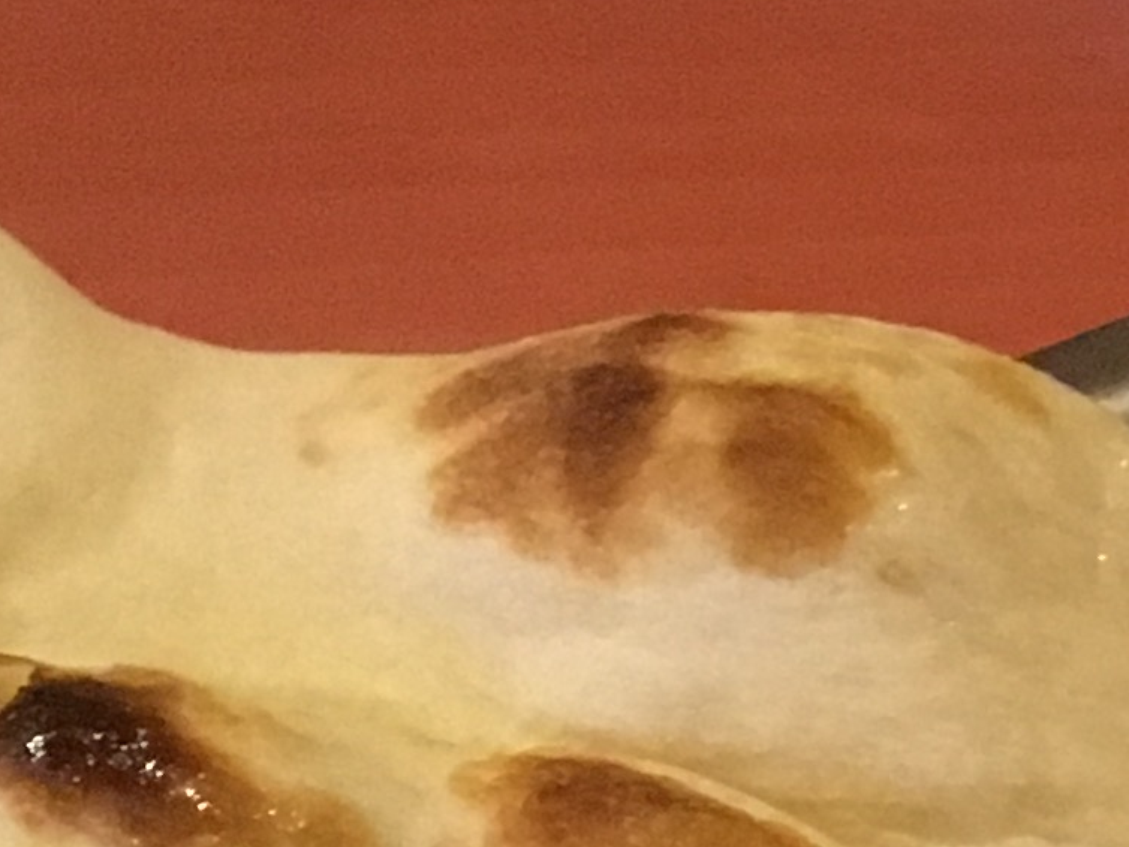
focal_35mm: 155
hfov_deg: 11.5
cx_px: 2243
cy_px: 2106
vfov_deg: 8.6
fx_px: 5057
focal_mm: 4.15
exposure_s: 1/15
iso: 250
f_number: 2.2
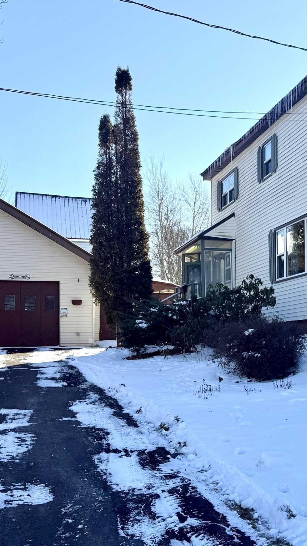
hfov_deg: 25.3
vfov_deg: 44.5
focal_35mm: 46
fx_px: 666
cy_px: 313
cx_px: 262
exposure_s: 1/2907
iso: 80
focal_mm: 6.76
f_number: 1.78
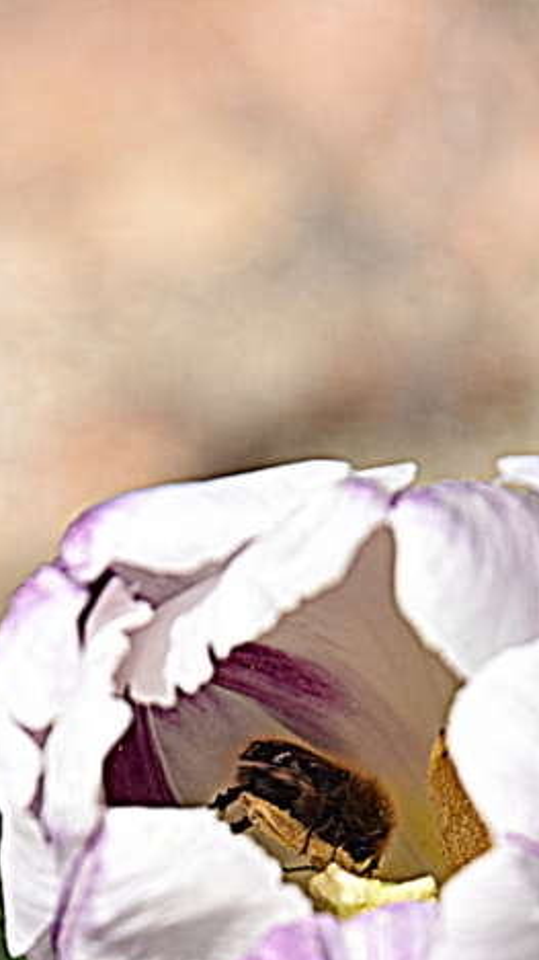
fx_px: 7168
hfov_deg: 4.3
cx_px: 367
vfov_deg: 7.6
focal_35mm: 282
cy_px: 816
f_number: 8
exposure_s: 1/800
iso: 200
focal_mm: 105
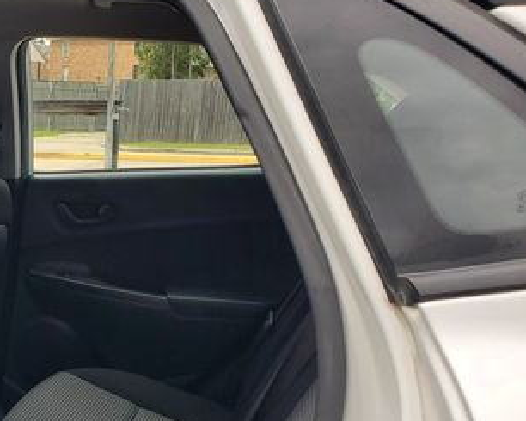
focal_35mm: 53
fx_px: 825
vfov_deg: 27.7
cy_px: 373
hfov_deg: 32.3
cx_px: -9
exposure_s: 1/642
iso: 50
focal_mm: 4.3
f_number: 2.4
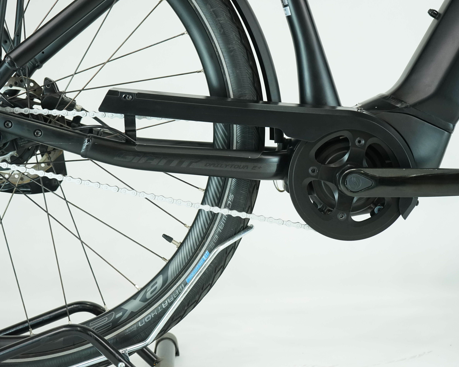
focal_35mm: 69
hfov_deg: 27.5
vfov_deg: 22.2
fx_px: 937
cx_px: 232
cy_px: 183
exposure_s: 1/200
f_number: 5.6
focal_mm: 61
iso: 1600
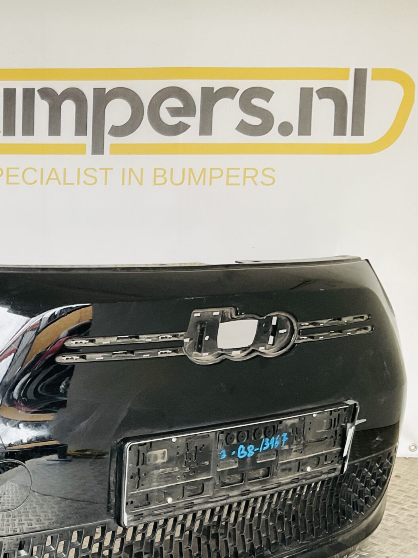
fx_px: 853
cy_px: 372
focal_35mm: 53
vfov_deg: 35.8
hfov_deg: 26.3
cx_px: 12
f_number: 1.8
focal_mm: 3
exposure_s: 1/60
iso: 64
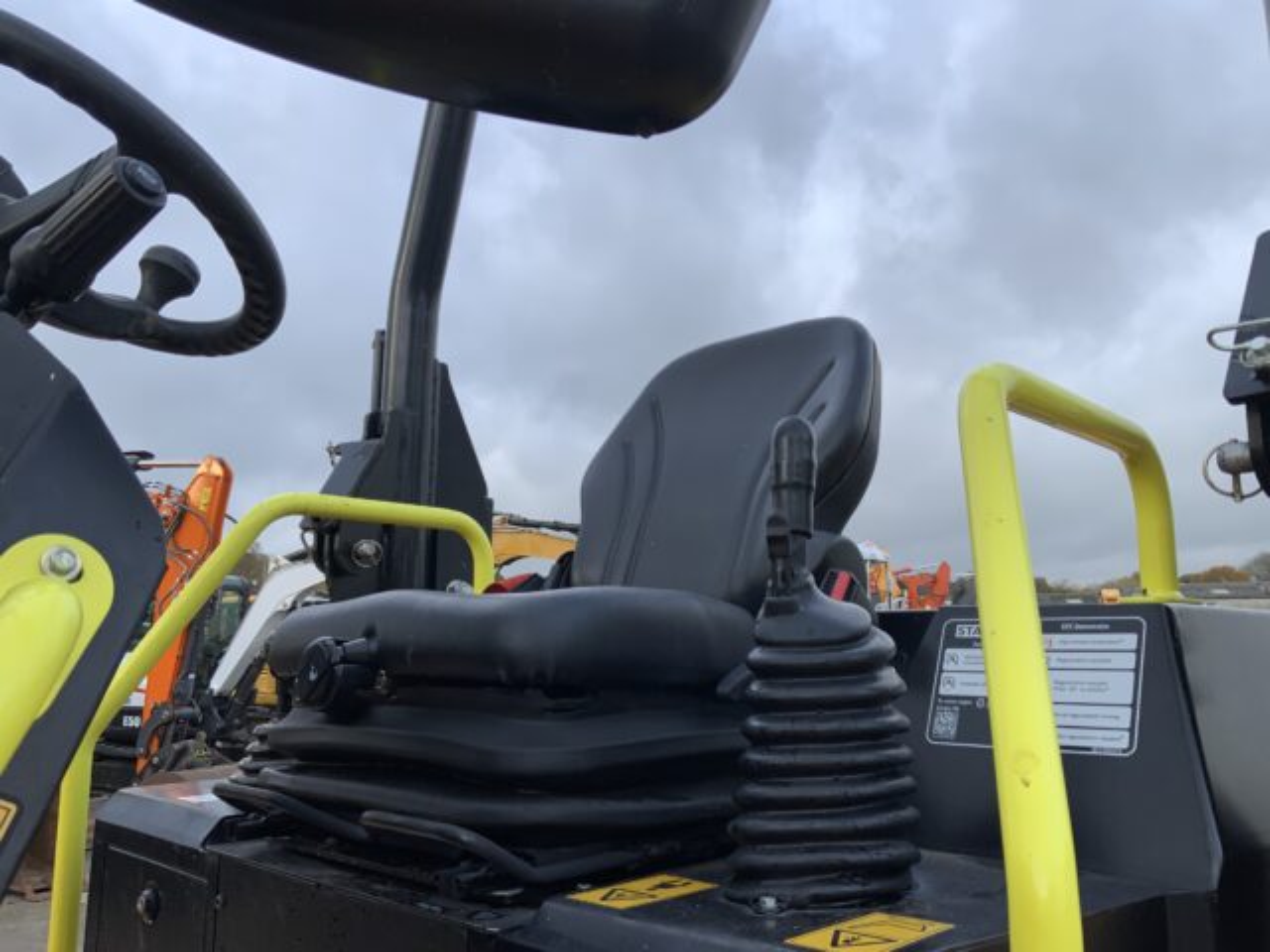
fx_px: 1064
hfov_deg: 61.7
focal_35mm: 29
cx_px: 635
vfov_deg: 48.2
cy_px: 476
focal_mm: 3
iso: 16
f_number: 1.8
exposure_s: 1/146
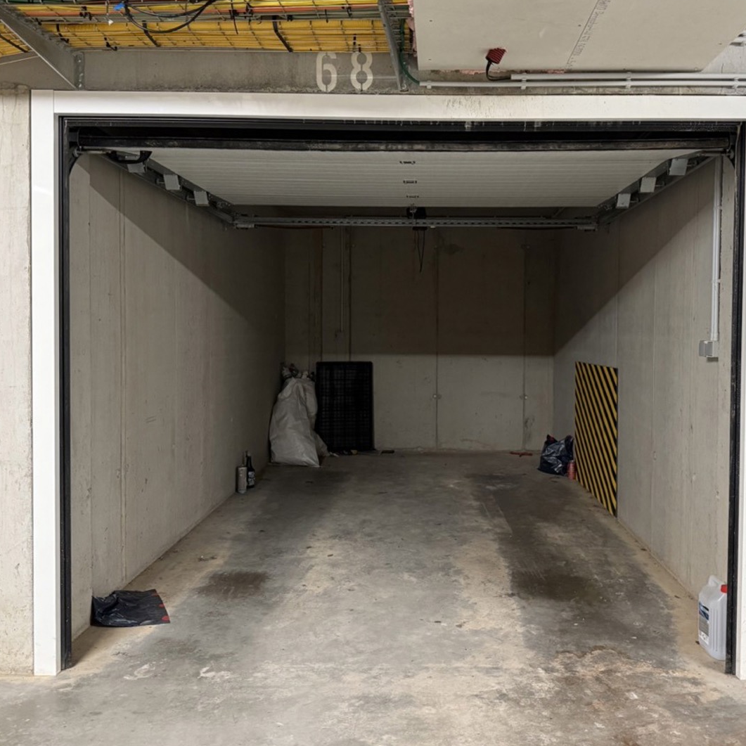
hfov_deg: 50.9
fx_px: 780
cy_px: 344
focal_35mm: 32
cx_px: 425
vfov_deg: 51.1
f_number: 1.78
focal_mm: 6.76
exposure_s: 1/50
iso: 500
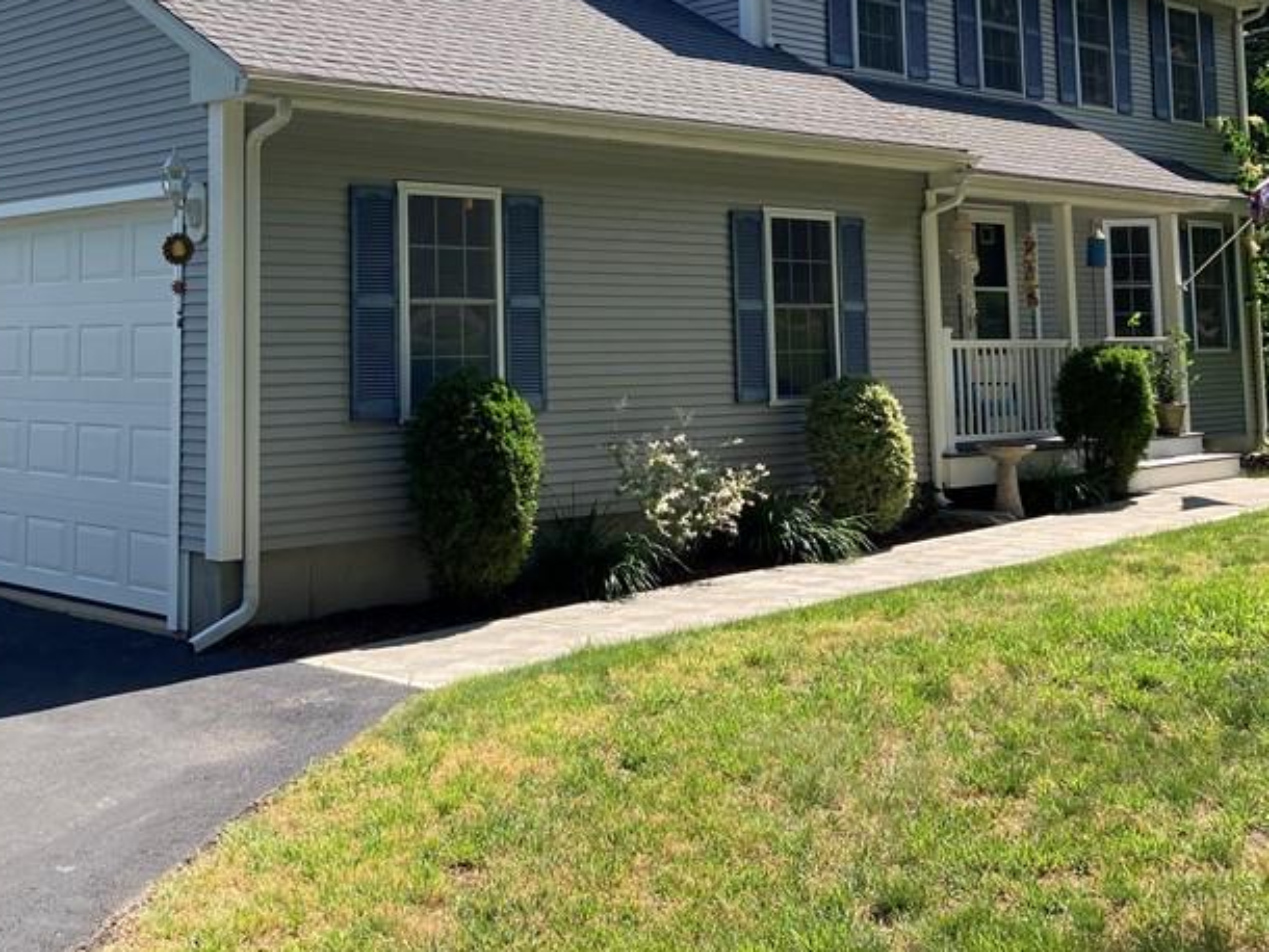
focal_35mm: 47
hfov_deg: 40.0
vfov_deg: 30.0
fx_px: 1724
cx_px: 439
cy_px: 166
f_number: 1.8
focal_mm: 3.99
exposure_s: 1/1200
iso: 20
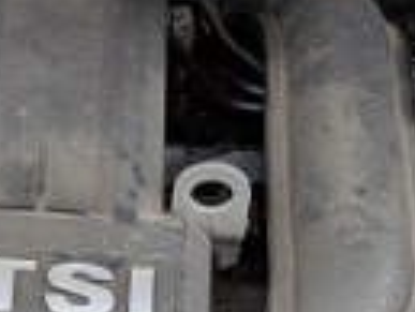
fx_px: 1860
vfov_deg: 9.6
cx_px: 179
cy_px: 257
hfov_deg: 12.7
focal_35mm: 155
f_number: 1.89
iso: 50
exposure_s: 1/522
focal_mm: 5.43
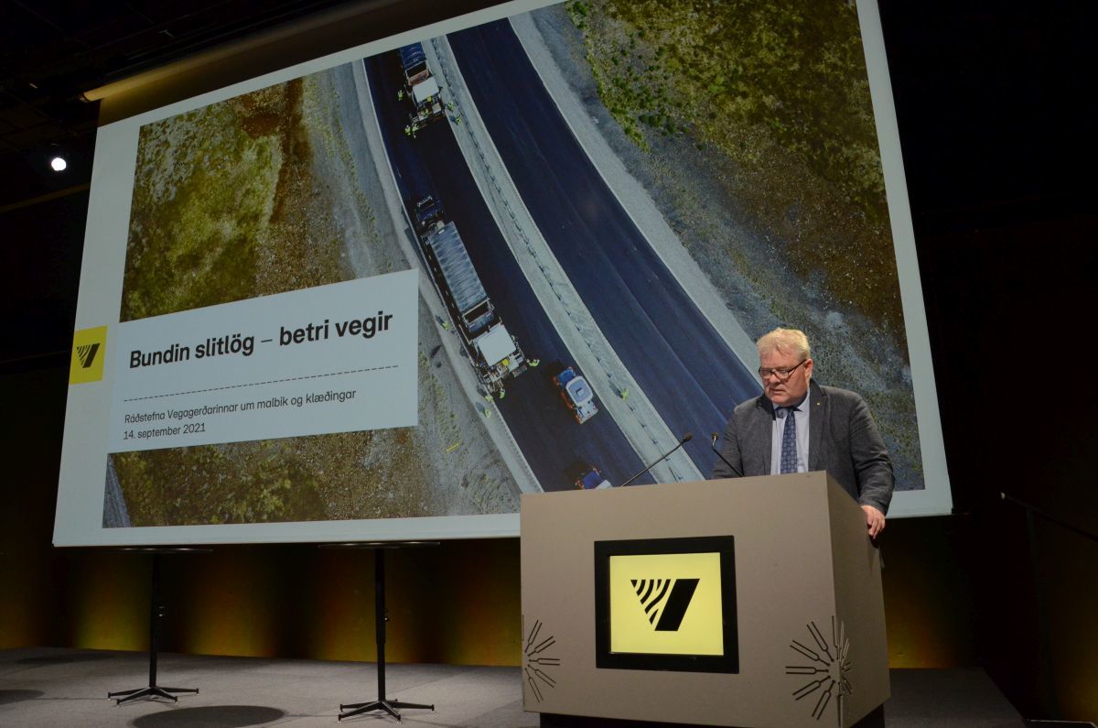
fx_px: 822
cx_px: 549
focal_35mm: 27
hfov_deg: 67.5
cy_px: 364
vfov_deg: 47.7
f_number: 7.1
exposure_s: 1/60
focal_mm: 18
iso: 2000
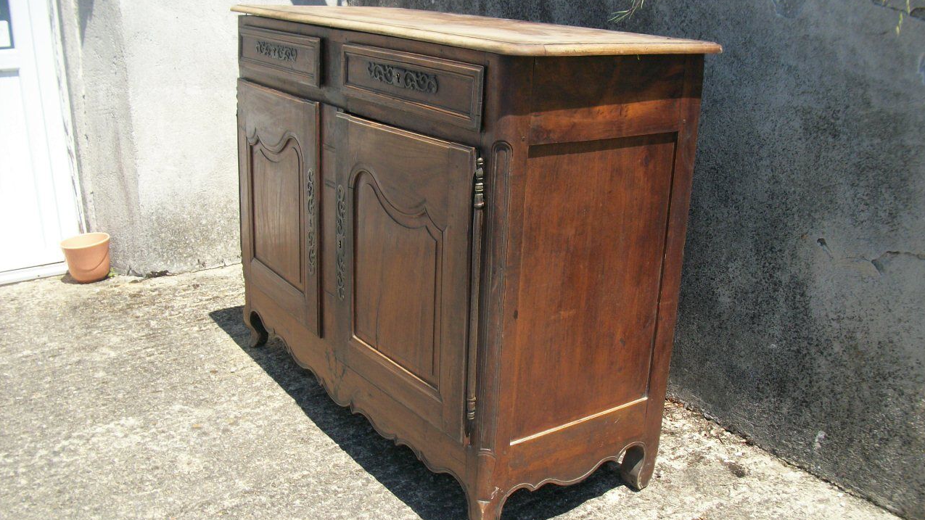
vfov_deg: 33.7
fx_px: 858
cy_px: 297
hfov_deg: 56.6
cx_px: 463
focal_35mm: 35
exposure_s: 1/125
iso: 80
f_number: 8.8
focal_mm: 5.7
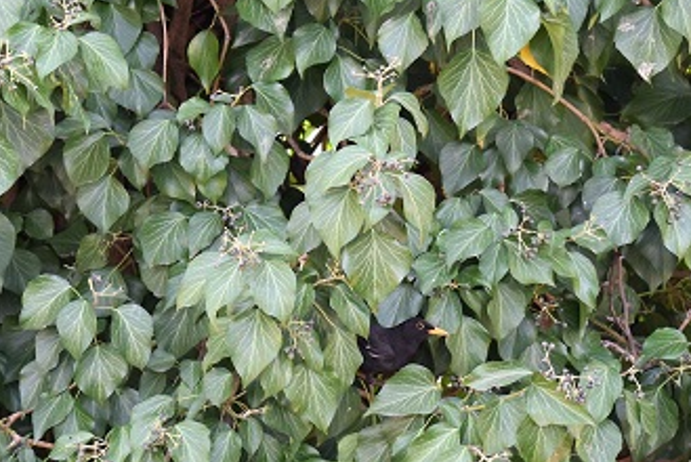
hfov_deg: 9.1
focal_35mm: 225
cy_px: 334
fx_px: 4329
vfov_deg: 6.1
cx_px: 260
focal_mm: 55
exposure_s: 1/80
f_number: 5.6
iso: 400
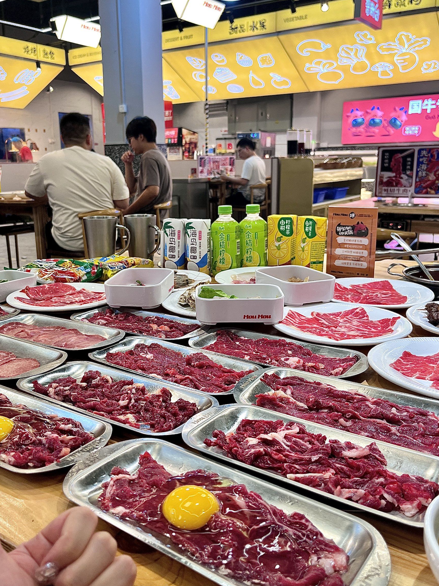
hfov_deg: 45.4
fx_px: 524
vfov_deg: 58.3
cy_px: 287
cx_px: 195
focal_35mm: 31
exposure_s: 1/100
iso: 64
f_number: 1.6
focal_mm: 5.1
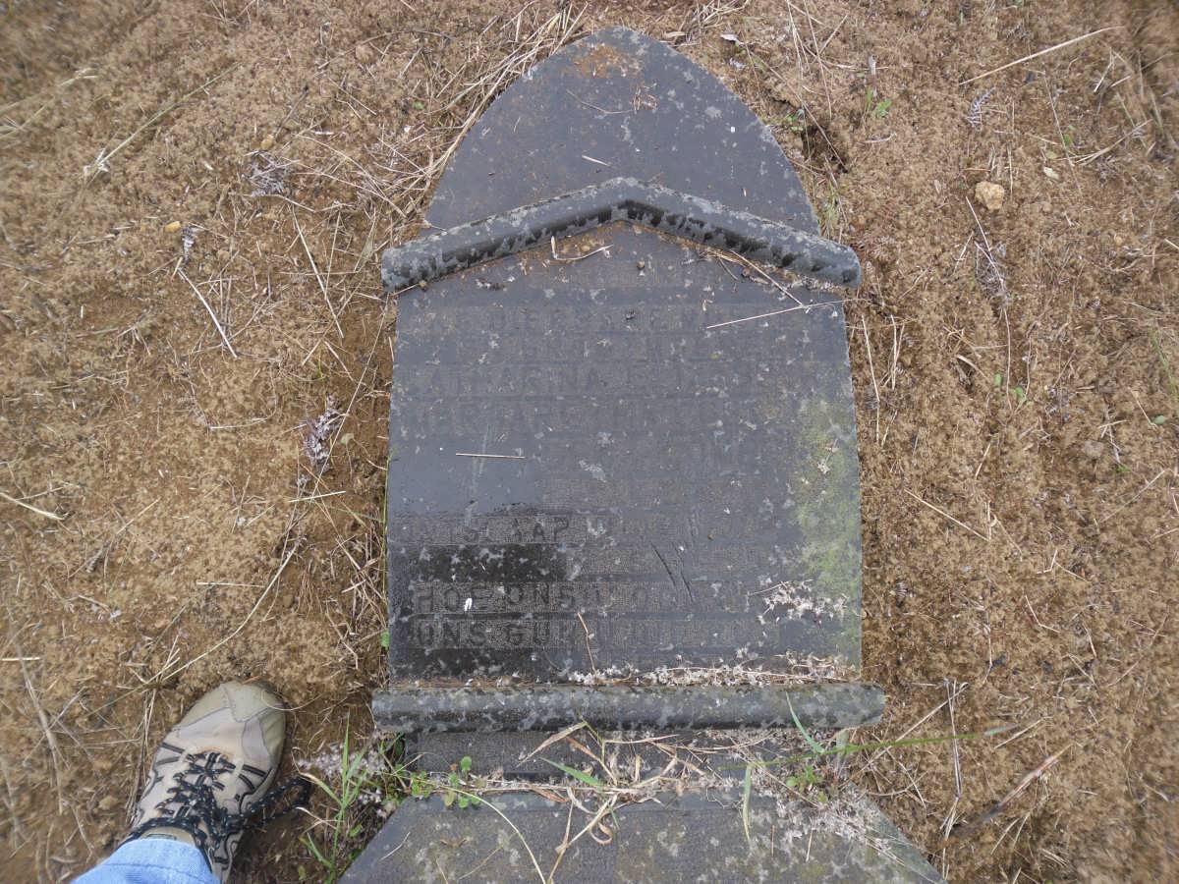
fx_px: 920
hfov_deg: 65.3
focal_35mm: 27
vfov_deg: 51.4
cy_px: 442
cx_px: 590
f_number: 3.5
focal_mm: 4.9
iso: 80
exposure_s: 1/125
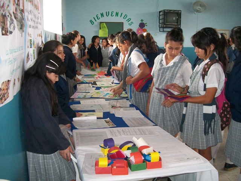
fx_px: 251
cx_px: 120
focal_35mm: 36
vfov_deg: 39.7
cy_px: 90
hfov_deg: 51.4
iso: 160
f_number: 2.7
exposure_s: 1/30
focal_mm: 6
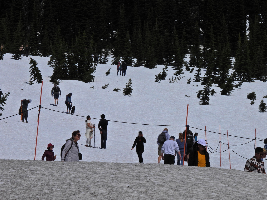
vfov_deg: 6.2
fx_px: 1851
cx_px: 134
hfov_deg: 8.2
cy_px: 100
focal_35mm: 240
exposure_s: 1/2000
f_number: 8
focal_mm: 42.8
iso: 100
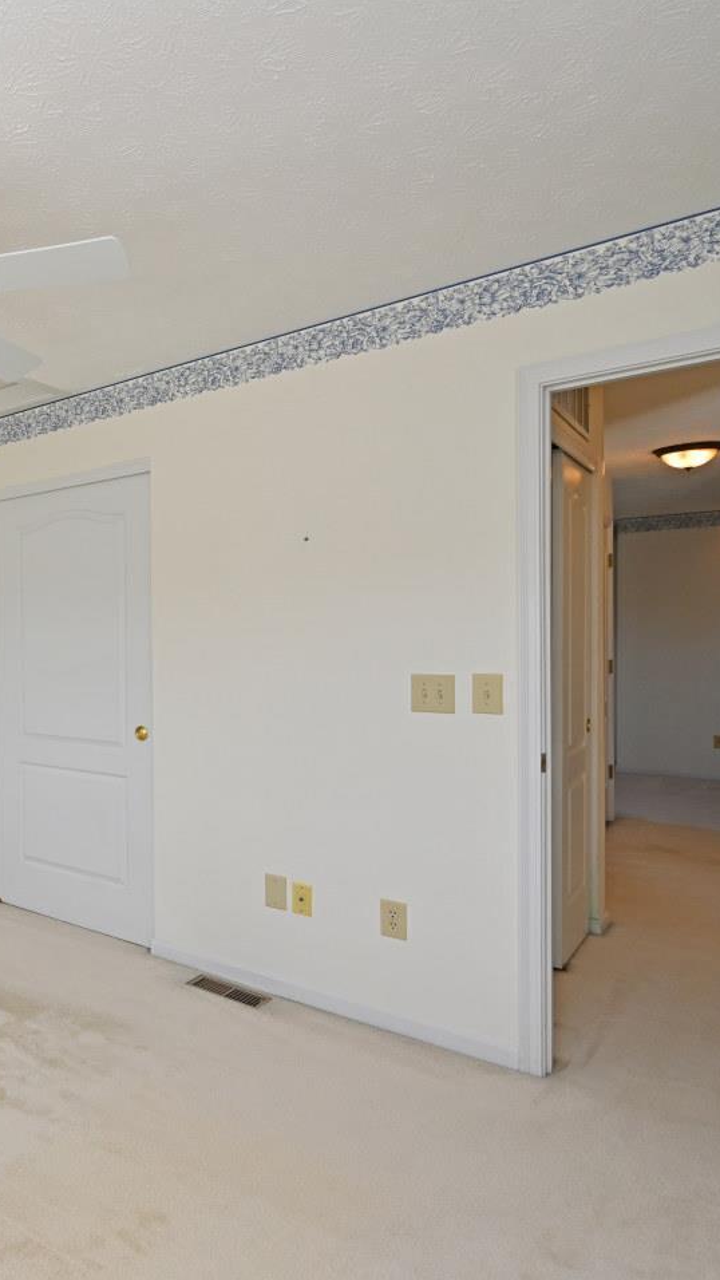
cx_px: -62
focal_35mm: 23
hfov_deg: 40.5
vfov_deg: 78.7
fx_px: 780
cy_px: 644
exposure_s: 1/125
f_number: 5.6
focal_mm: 14
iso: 100
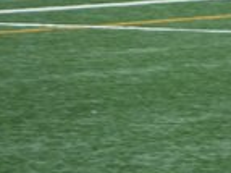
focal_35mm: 1468
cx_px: 552
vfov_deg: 1.0
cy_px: 43
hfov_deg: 1.3
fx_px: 9788
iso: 200
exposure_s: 1/250
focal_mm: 49.2
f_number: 4.9
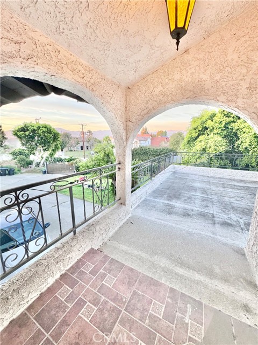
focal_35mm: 14
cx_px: 129
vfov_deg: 102.1
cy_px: 172
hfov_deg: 85.7
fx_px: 139
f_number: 2.2
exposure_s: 1/120
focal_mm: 2.22
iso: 160
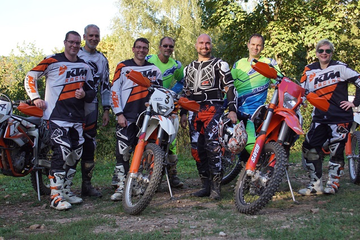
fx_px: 525
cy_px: 120
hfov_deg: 37.8
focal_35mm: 52
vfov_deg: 25.8
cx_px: 180
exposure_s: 1/100
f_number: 4.5
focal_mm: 35
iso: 125
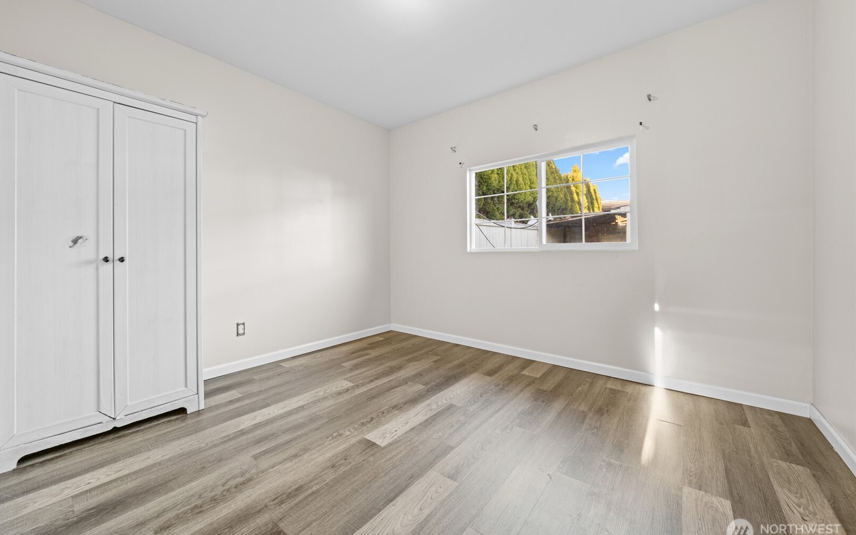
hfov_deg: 105.2
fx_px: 327
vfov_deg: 78.5
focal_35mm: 14
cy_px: 251
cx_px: 404
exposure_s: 1
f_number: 8
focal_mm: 13
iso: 250
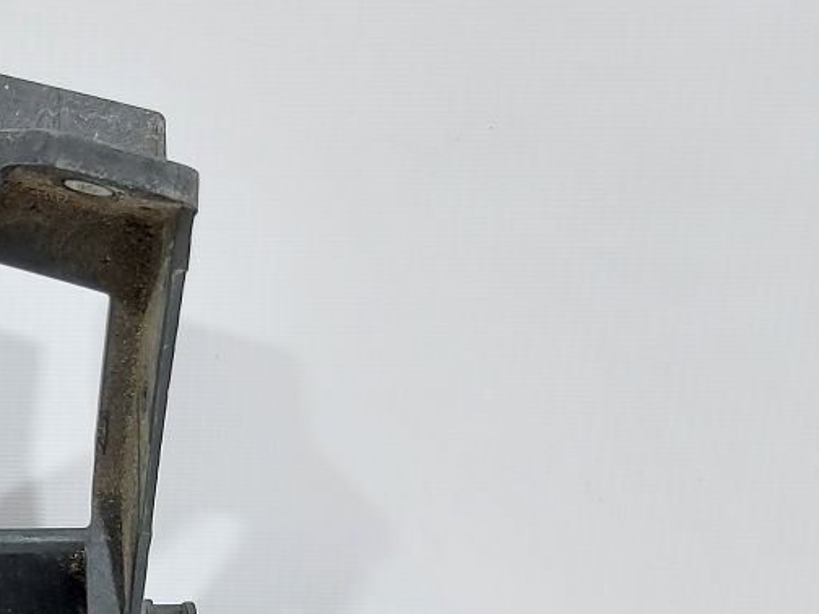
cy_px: 739
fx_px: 1562
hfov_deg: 25.8
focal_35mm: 66
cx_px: -206
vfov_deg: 20.8
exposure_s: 1/50
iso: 125
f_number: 1.8
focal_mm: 5.23
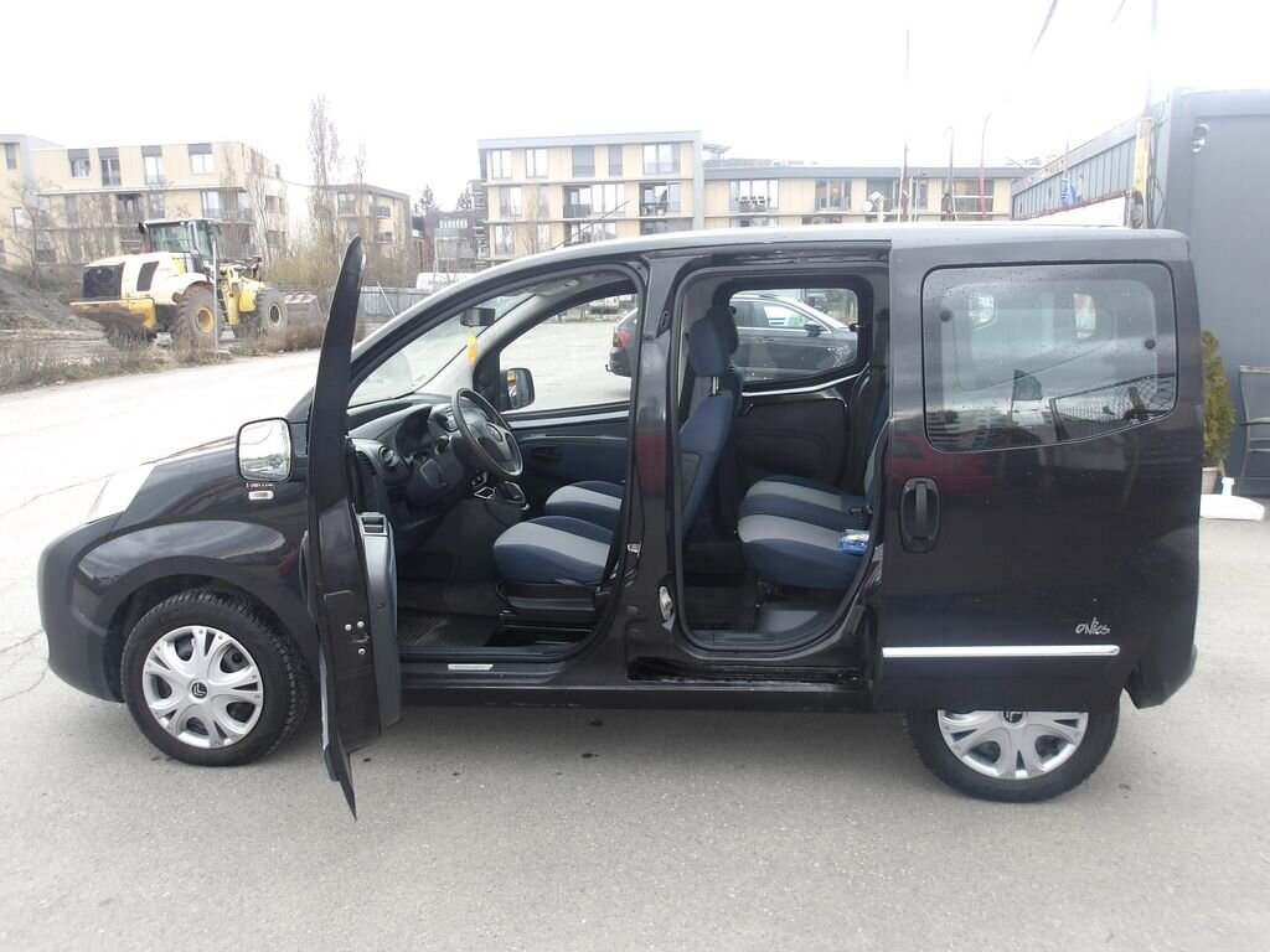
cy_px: 476
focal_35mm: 27
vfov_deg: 51.4
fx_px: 991
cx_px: 635
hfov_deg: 65.3
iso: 100
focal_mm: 4.9
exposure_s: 1/111
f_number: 3
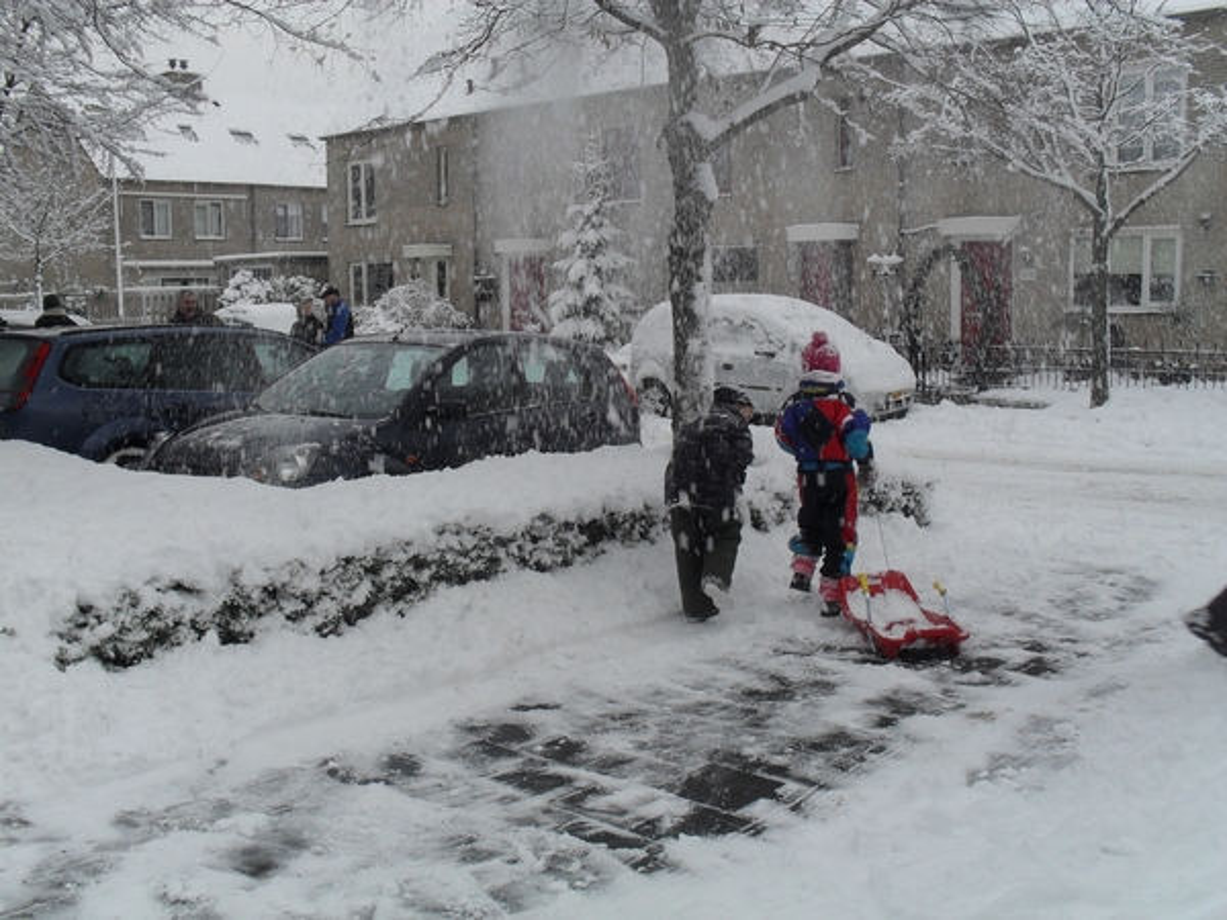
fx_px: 1241
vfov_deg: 40.7
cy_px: 460
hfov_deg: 52.6
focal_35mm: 35
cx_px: 614
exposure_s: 1/90
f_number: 8.4
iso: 100
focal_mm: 6.3
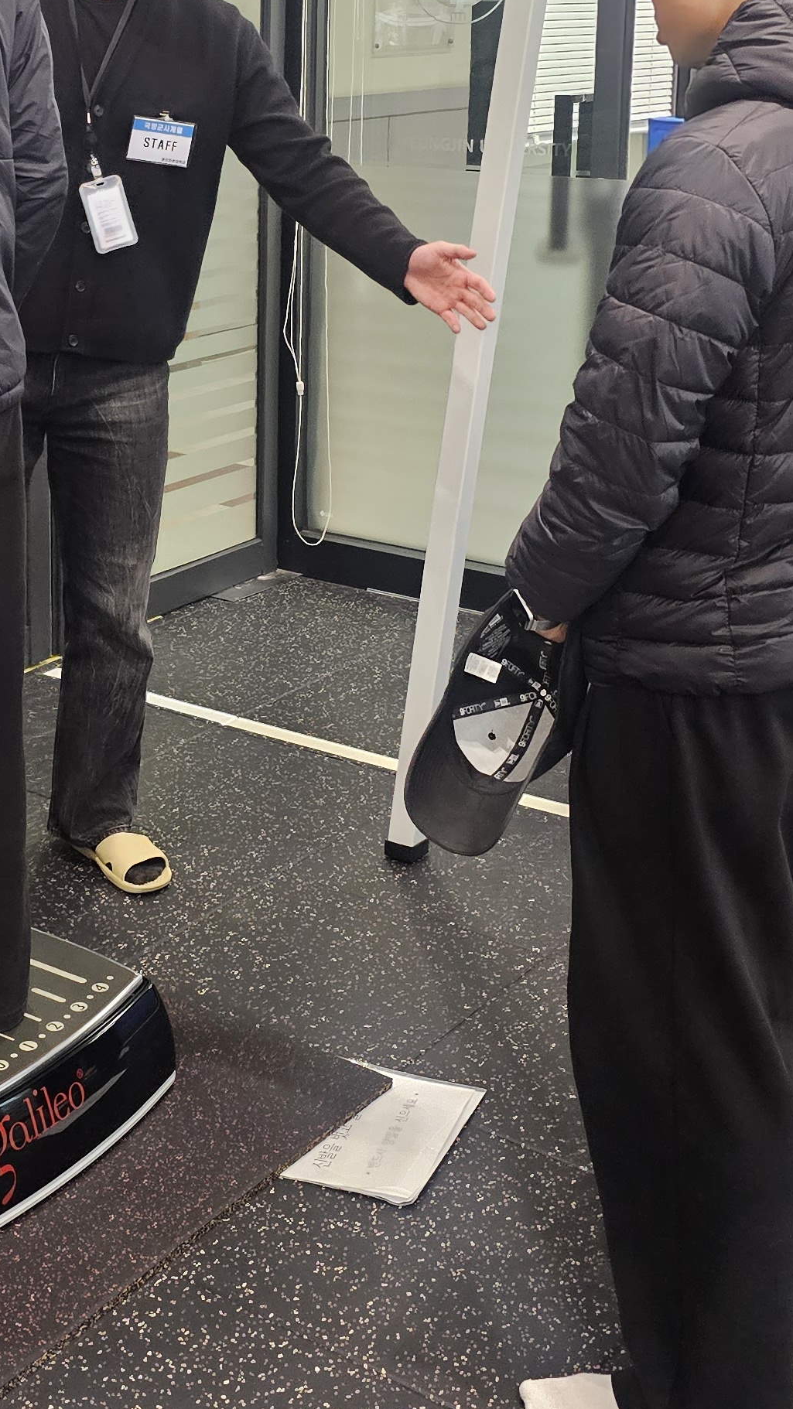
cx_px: 72
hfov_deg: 21.3
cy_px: 420
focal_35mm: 55
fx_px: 2056
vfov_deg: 37.3
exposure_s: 1/120
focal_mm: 6.3
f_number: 1.7
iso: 640
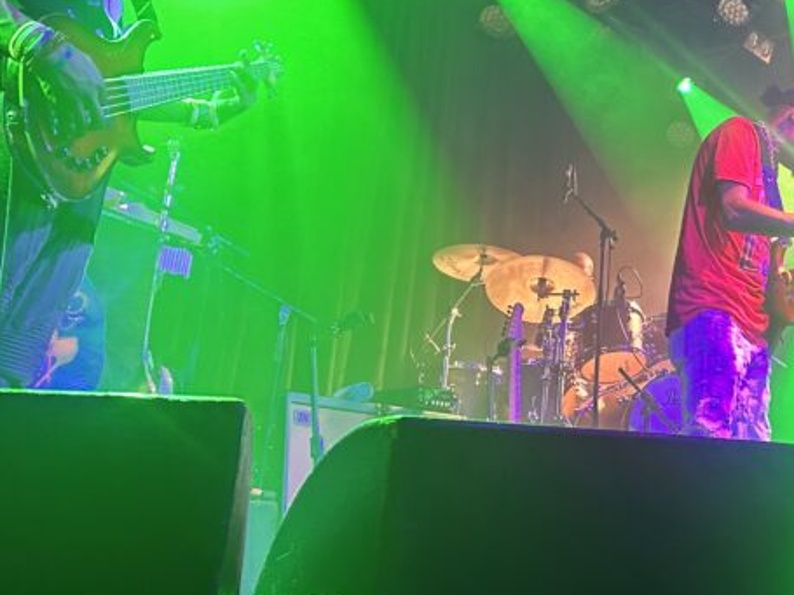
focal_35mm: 54
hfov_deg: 33.5
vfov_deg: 25.1
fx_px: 1238
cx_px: 724
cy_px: -65
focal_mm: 6.86
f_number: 1.78
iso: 500
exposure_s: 1/58
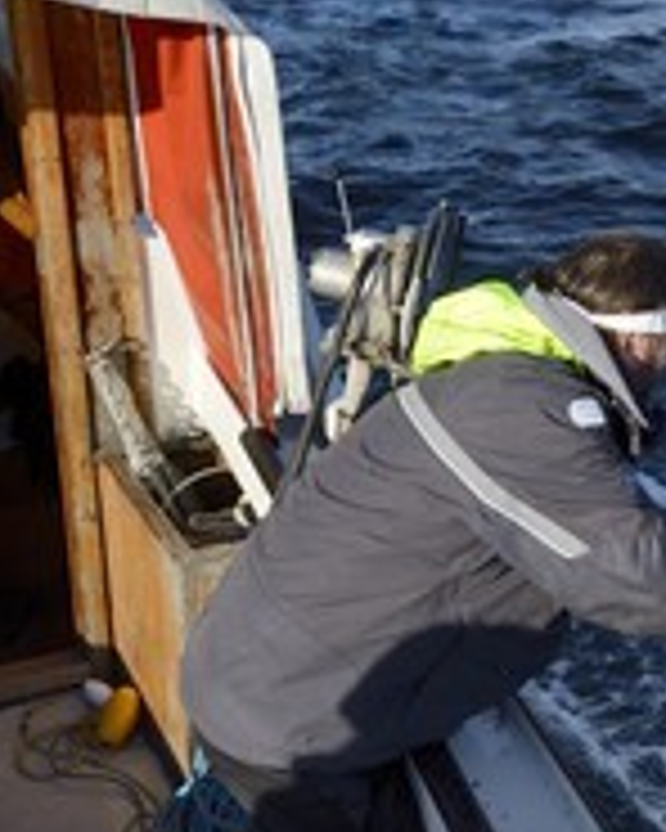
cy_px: 396
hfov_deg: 29.4
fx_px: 1257
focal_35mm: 51
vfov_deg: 36.6
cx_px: 472
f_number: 10
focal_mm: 24
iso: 400
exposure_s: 1/800
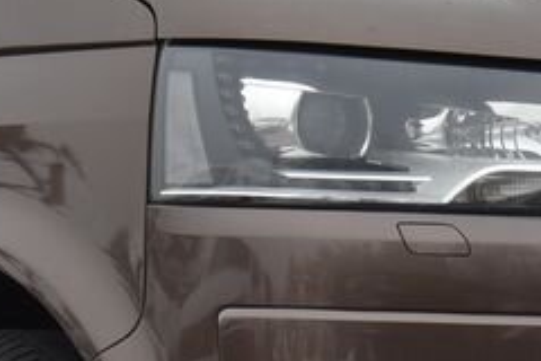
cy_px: 217
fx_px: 3080
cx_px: 183
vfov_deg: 6.7
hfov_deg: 10.0
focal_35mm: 205
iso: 500
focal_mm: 48
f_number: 8
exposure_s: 1/250
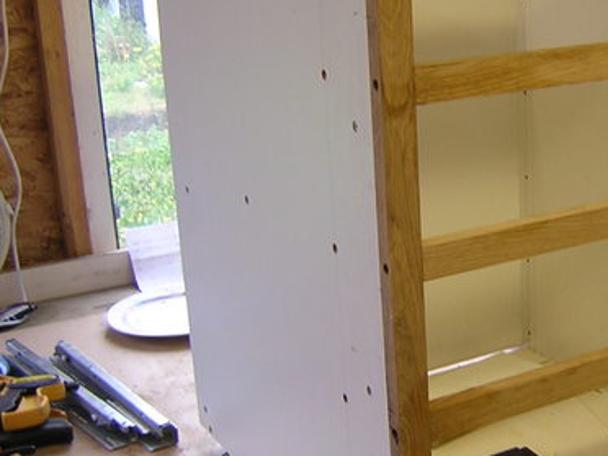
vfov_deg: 23.6
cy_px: 167
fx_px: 1089
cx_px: 508
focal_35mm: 62
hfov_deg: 30.3
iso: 100
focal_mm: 4.7
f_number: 2.6
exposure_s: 1/50.3
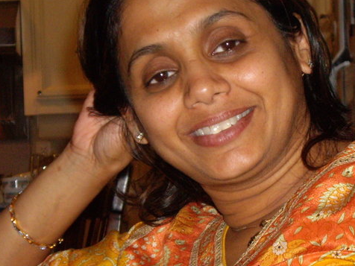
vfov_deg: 8.7
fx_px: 1743
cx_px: 268
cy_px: 153
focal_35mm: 170
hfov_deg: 11.6
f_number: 4.1
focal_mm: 12.8
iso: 200
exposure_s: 1/80
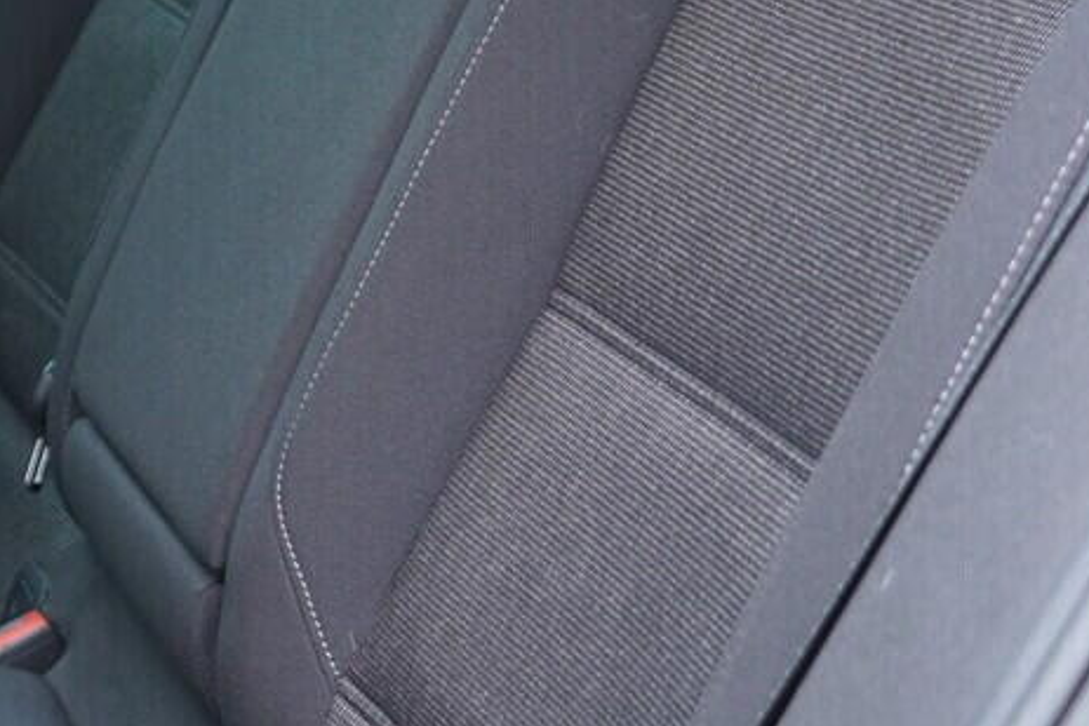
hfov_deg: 17.7
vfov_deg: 12.2
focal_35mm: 112
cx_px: -80
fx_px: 3389
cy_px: 336
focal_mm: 24
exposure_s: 1/40
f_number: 2.8
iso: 640
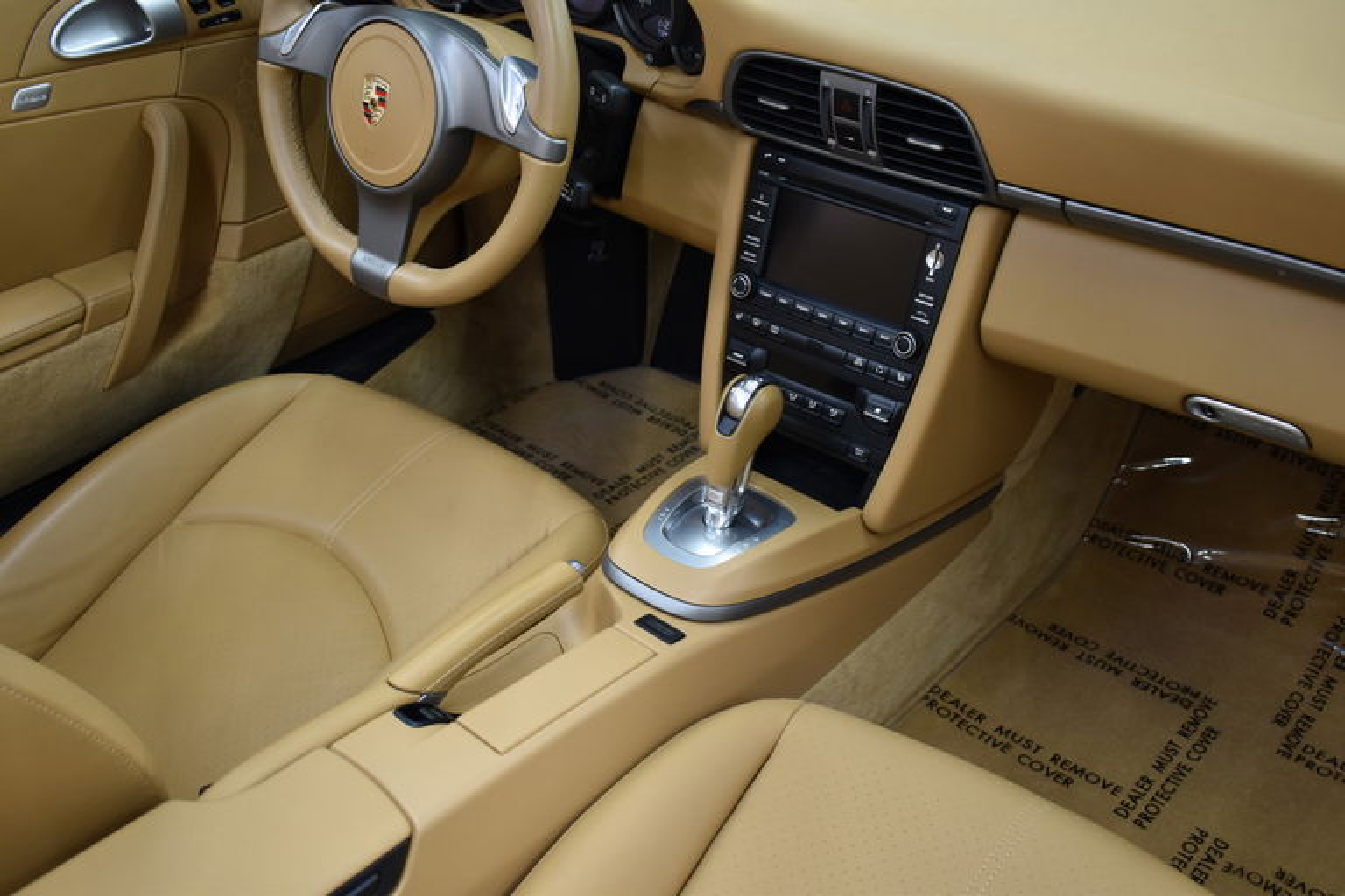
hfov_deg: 51.3
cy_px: 448
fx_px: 1401
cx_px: 672
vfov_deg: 35.5
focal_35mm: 38
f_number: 4
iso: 720
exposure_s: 1/40
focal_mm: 25
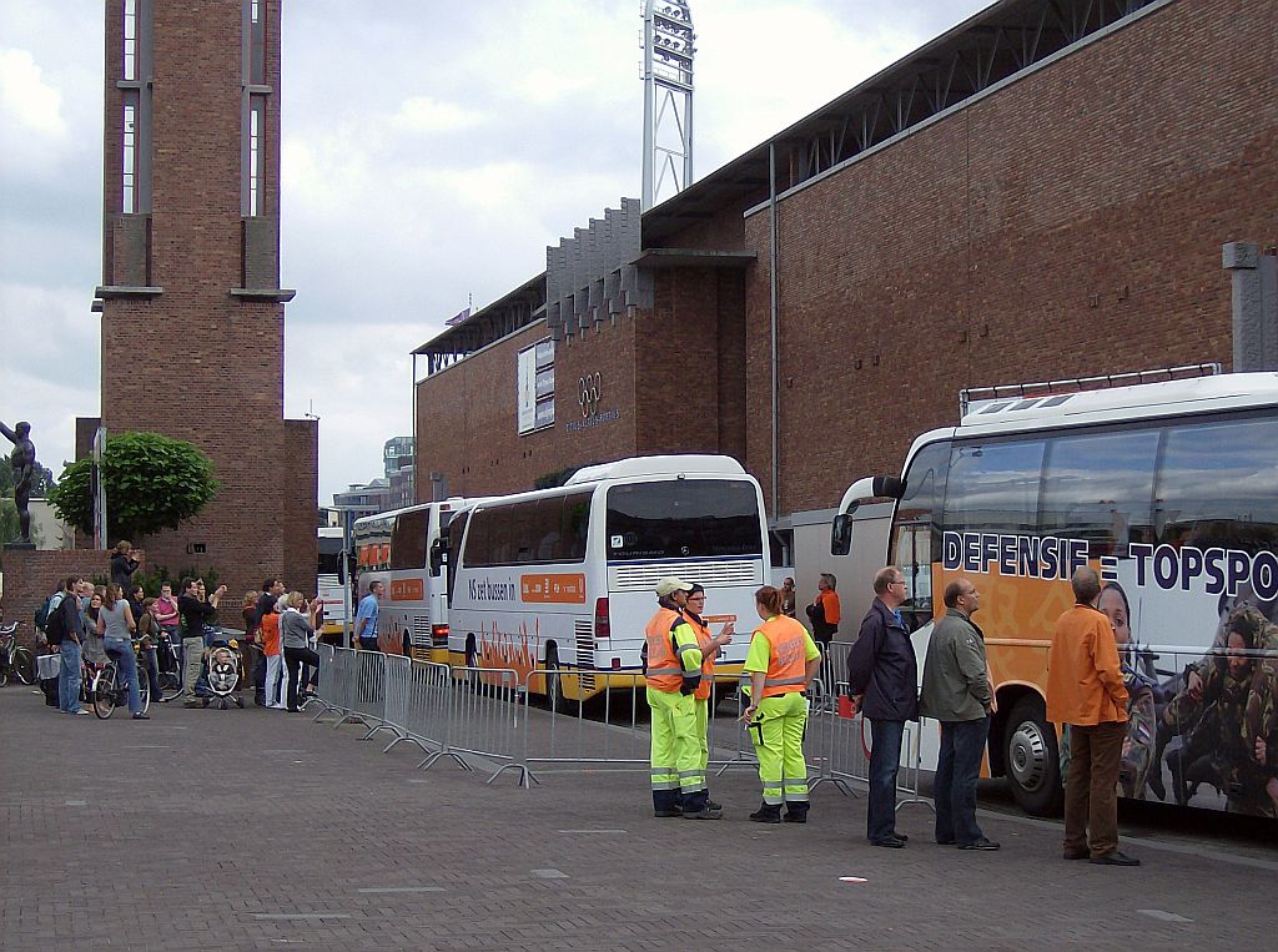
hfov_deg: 27.8
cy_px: 476
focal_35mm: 70
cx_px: 639
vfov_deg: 20.9
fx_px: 2578
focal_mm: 11.6
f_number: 3.7
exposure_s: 1/445
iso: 100
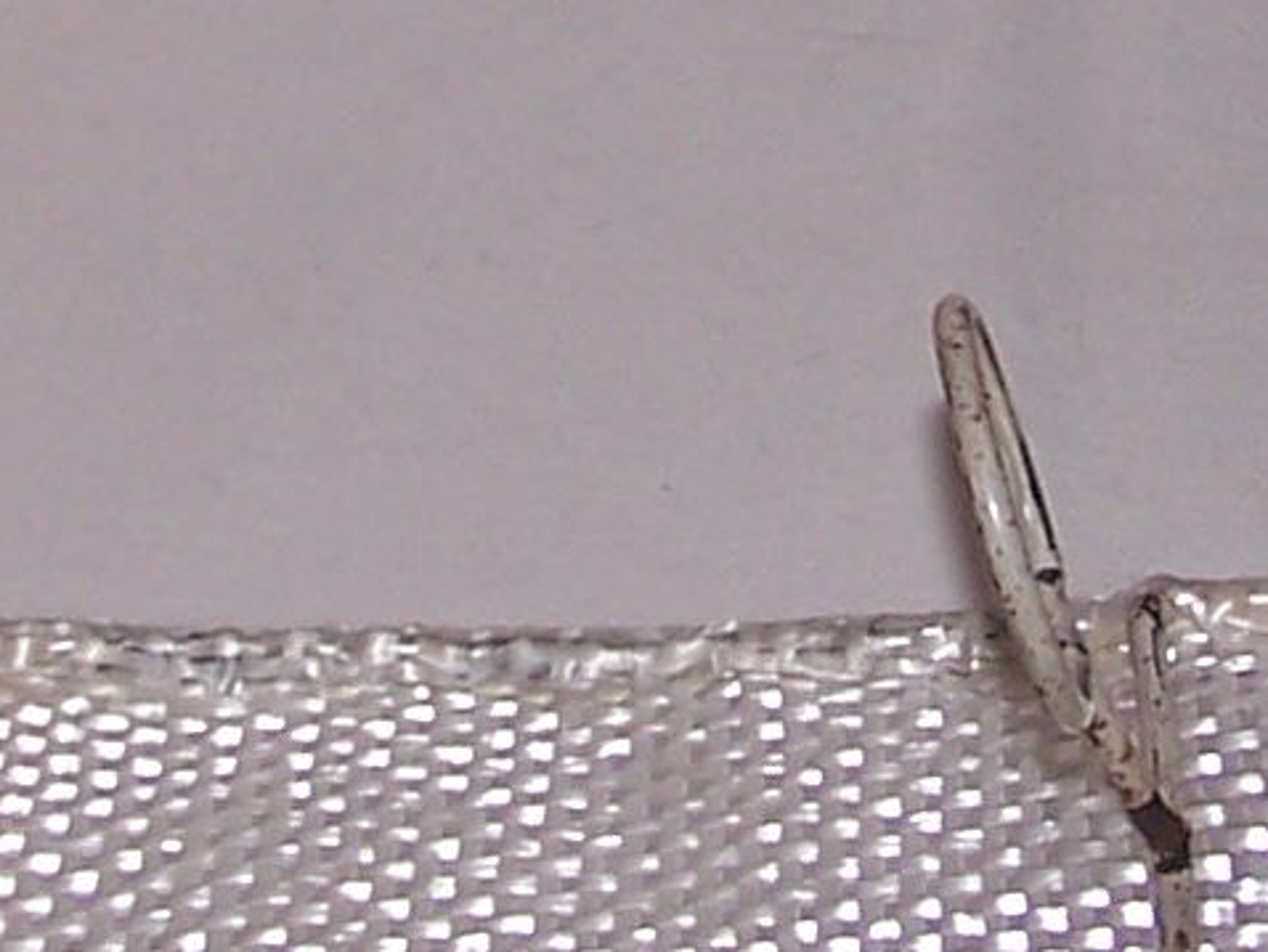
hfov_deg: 10.8
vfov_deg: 8.0
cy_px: -318
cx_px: 783
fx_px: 6707
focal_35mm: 183
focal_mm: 6.3
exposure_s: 1/60
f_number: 2.8
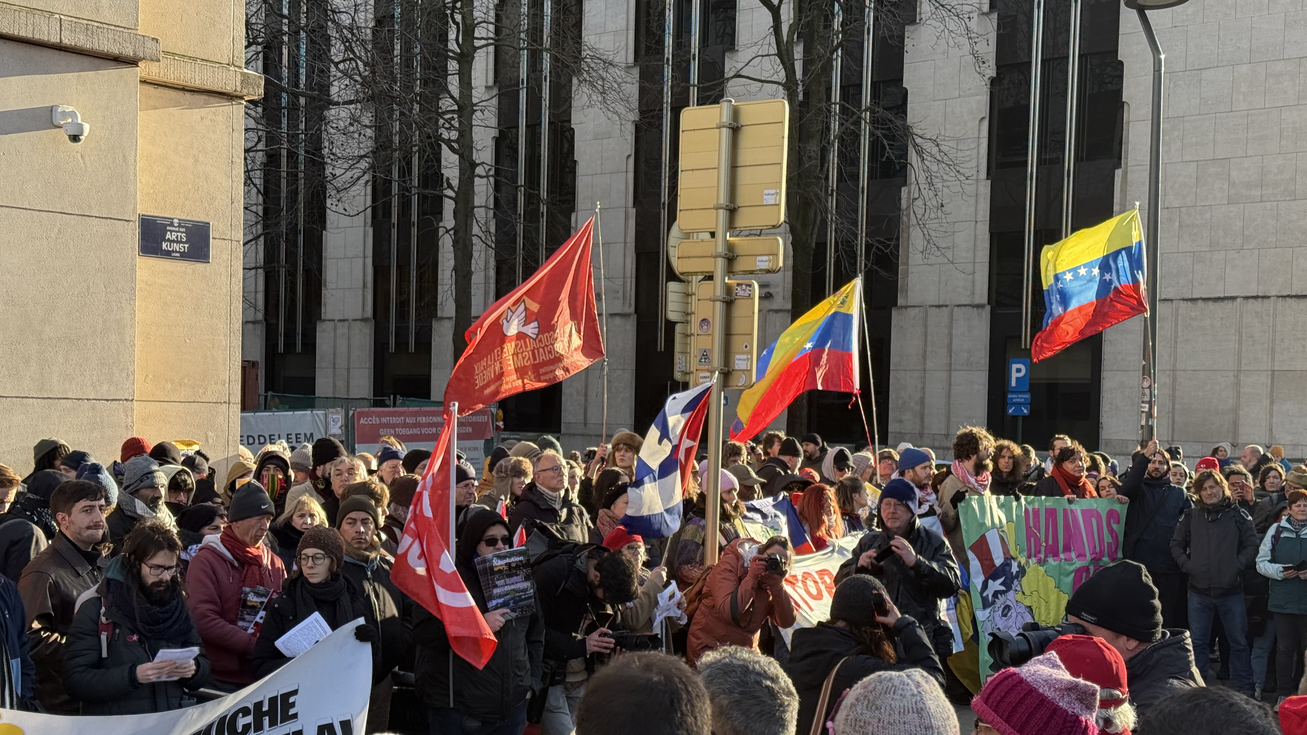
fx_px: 1837
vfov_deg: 22.6
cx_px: 650
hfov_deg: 39.2
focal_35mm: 53
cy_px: 452
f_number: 1.78
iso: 80
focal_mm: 6.76
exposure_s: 1/583
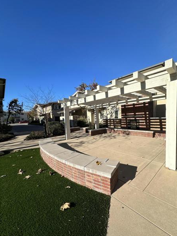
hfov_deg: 81.7
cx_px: 92
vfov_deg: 98.1
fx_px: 102
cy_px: 125
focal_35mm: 15
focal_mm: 2.22
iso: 50
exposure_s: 1/3205
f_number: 2.2
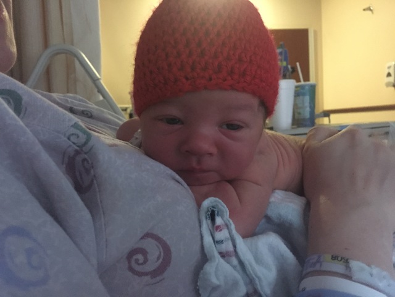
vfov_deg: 48.2
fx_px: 331
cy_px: 148
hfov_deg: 61.7
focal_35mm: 29
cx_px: 198
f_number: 2.2
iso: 1250
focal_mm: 4.15
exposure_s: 1/15
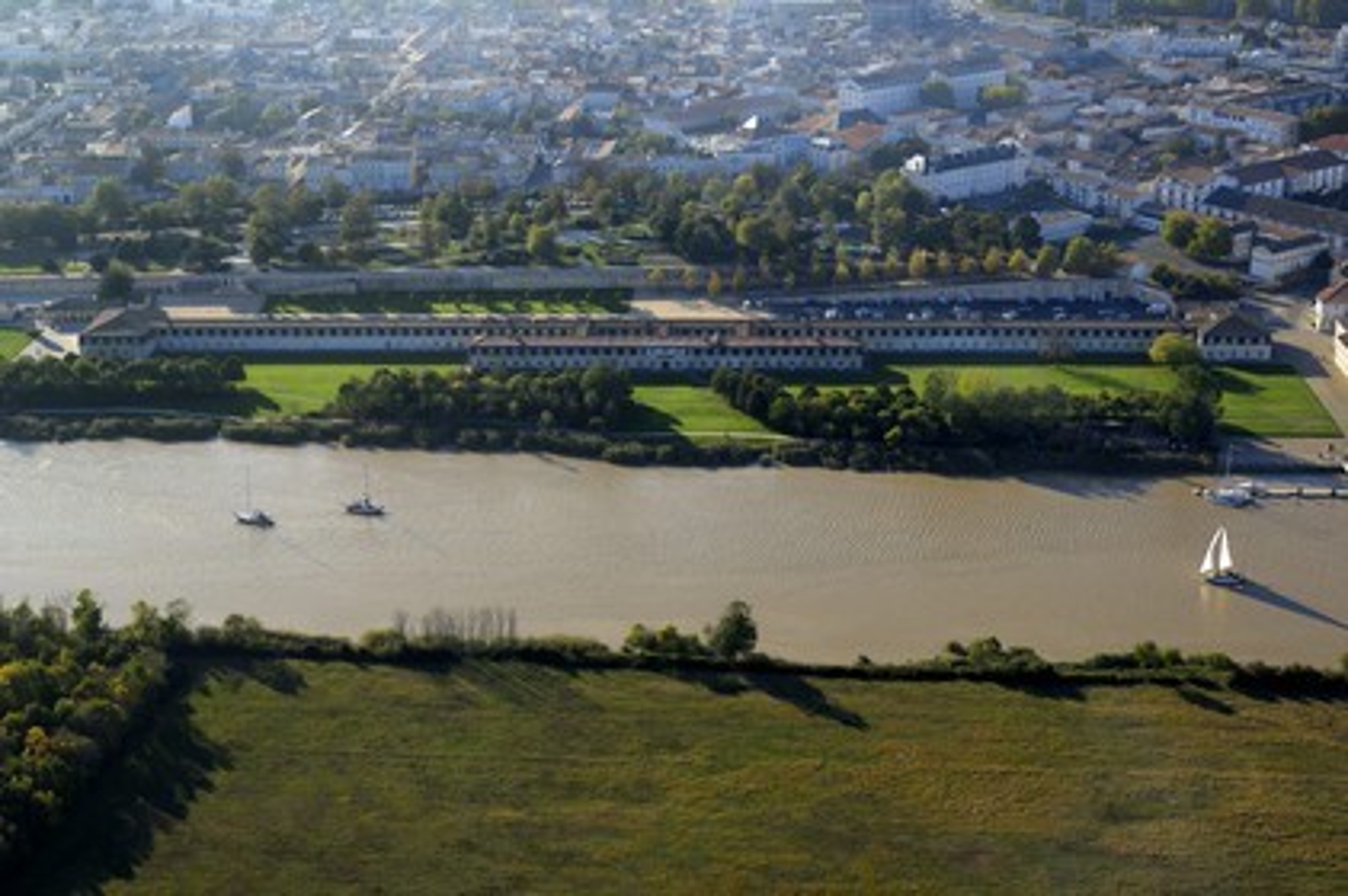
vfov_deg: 25.7
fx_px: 1964
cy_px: 448
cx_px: 674
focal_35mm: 52
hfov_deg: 37.9
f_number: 5
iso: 100
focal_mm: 35
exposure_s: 1/400
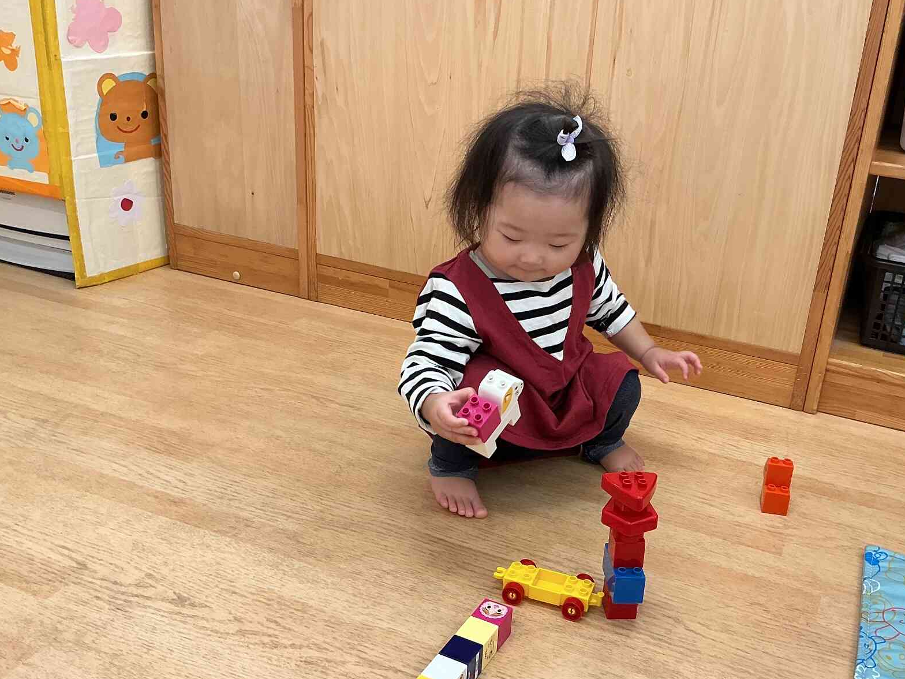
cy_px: 363
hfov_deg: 49.9
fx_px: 967
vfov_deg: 38.6
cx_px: 538
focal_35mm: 37
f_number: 1.8
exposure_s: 1/120
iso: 64
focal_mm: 3
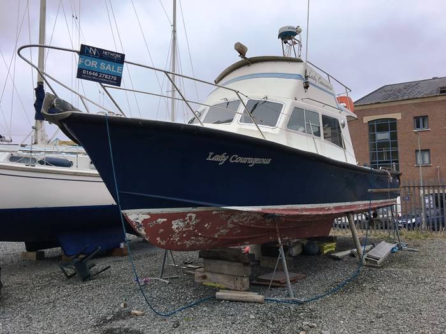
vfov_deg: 48.2
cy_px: 167
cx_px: 223
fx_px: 374
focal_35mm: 29
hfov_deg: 61.7
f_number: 2.2
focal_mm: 4.15
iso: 25
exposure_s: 1/927
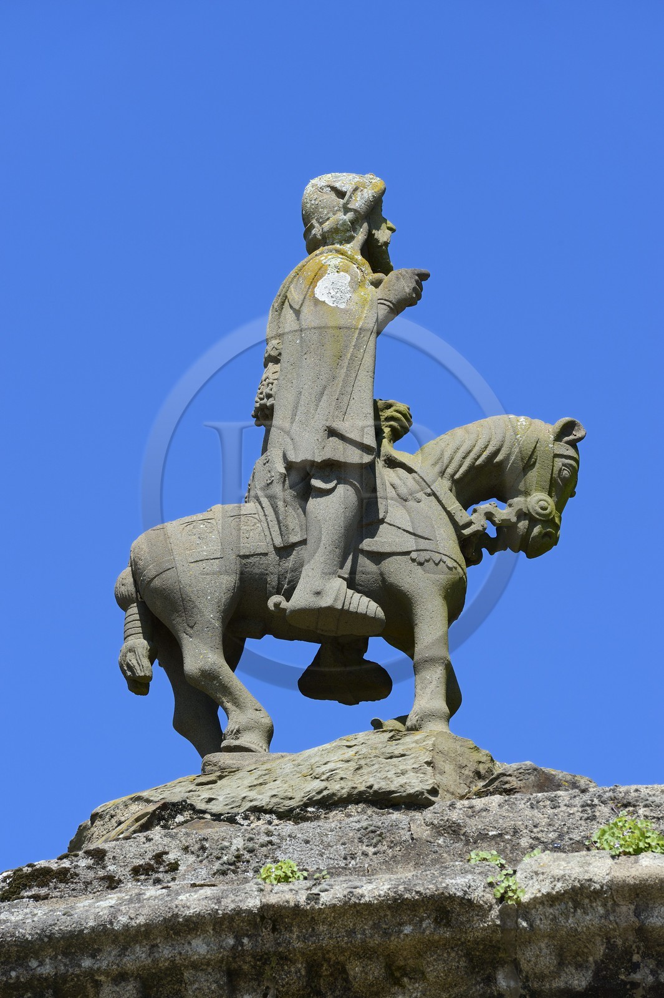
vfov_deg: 10.3
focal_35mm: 200
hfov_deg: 6.9
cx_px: 332
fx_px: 5539
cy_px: 499
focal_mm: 200
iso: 200
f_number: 10
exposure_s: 1/250
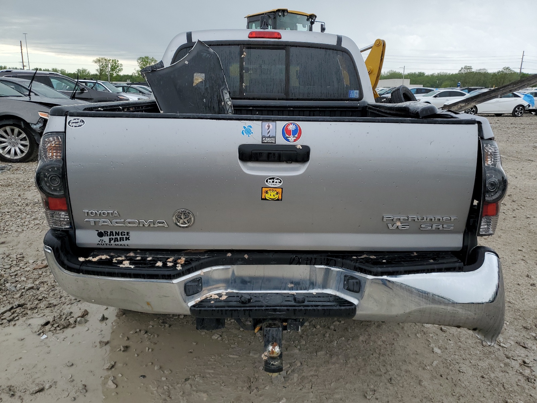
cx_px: 268
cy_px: 202
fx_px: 403
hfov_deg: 67.3
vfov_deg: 53.1
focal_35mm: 26
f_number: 1.5
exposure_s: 1/833
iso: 50
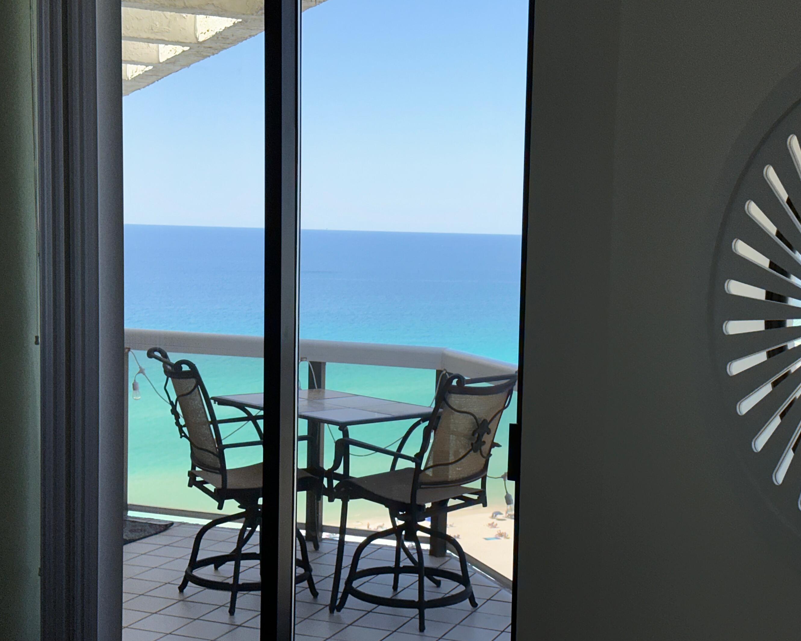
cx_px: 452
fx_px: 1257
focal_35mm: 53
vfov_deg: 28.6
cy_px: 315
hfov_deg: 35.3
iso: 40
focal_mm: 6.86
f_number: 1.78
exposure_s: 1/2304
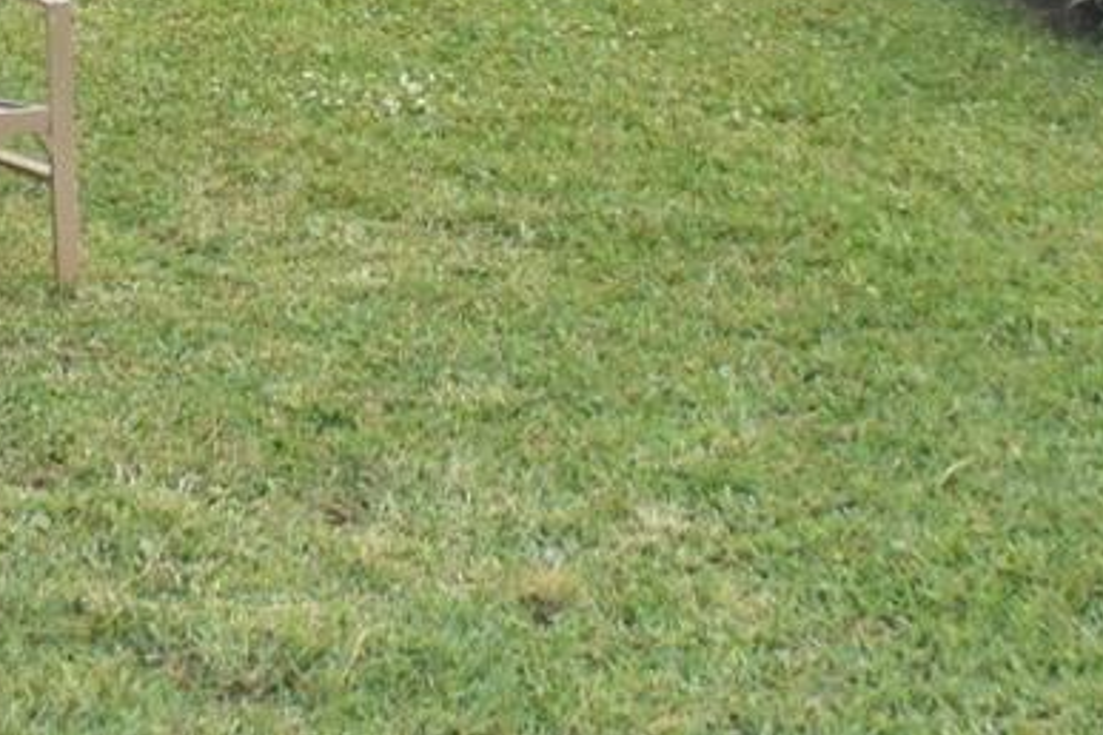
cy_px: -387
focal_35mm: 149
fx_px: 4565
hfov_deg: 13.8
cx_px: 456
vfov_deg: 9.0
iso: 2000
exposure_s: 1/640
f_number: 13
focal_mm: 24
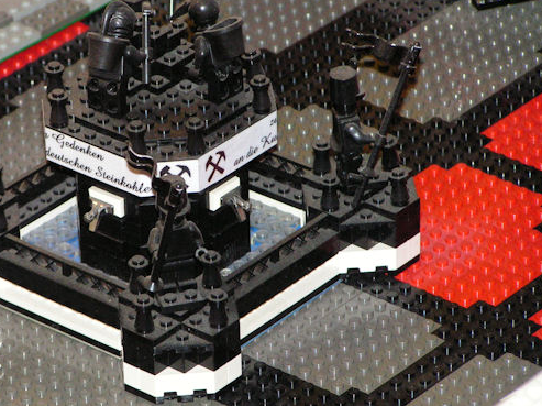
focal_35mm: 274
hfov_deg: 7.2
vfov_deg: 5.4
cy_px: 161
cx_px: 176
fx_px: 4287
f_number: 3.2
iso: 200
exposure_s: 1/200
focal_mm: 32.9
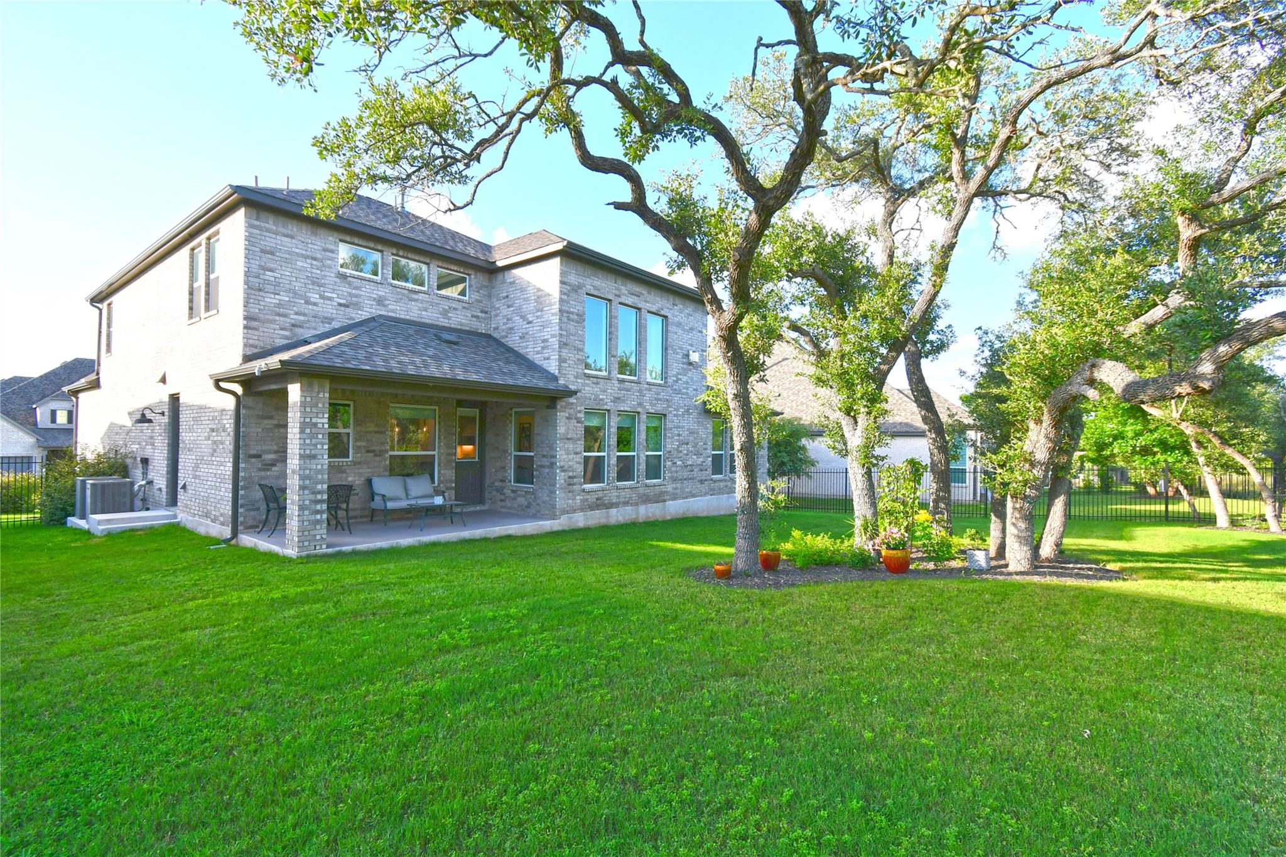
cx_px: 643
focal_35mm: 15
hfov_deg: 100.4
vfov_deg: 77.3
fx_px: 536
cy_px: 428
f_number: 6.3
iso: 200
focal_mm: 10
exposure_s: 1/250
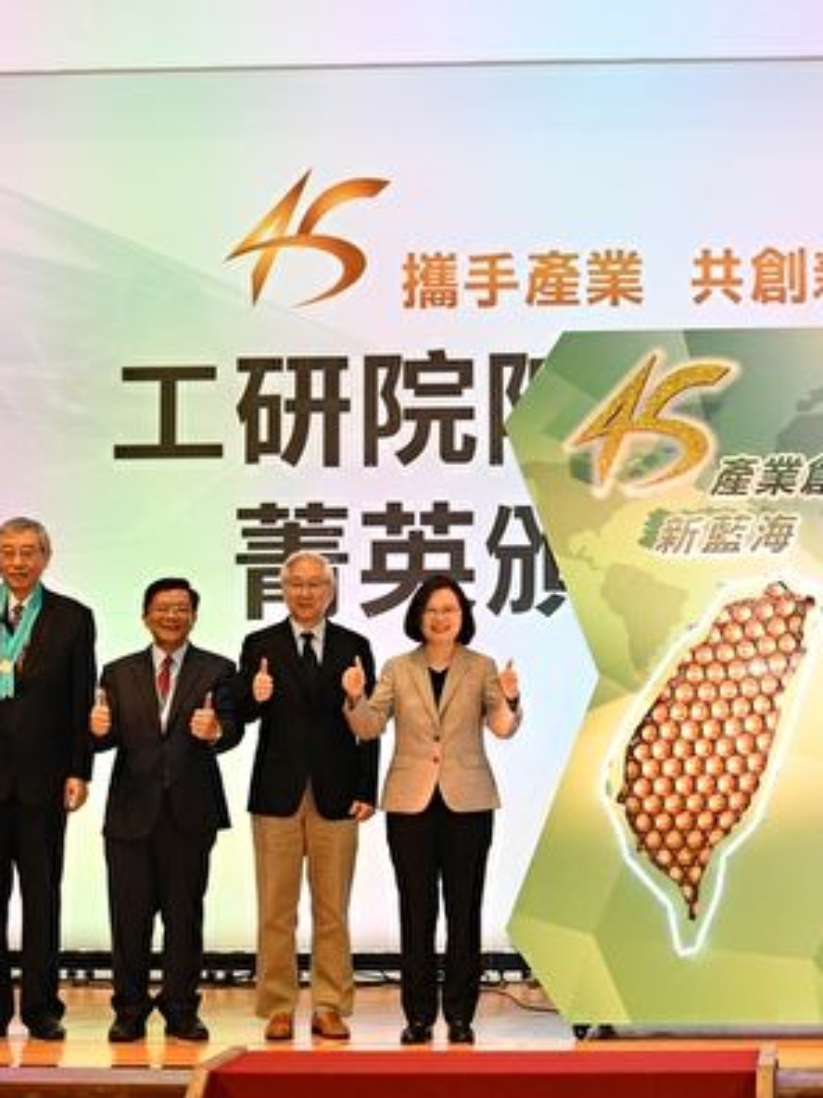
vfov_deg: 26.7
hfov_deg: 19.7
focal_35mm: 73
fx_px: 2315
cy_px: 545
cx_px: 767
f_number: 5.6
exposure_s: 1/250
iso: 2000
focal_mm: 50
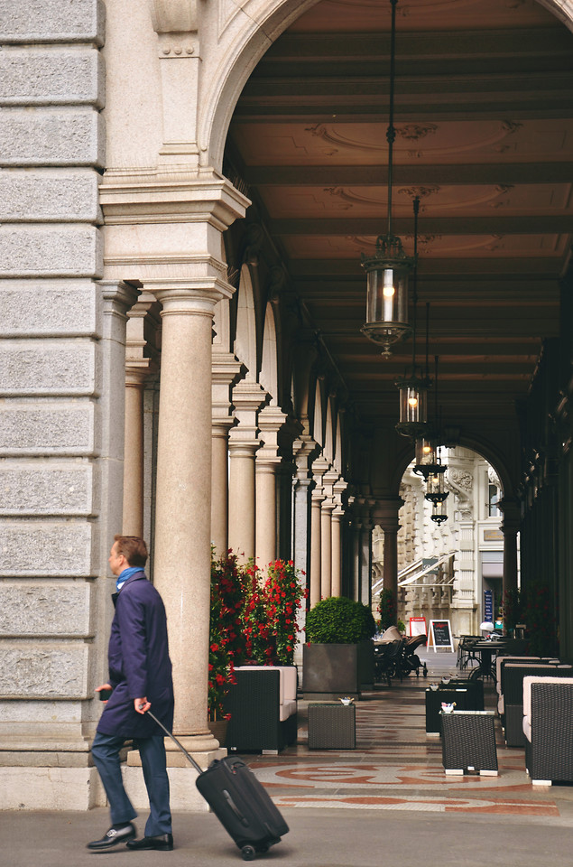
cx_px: 286
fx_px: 1872
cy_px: 434
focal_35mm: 78
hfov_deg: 17.4
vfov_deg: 26.1
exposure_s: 1/250
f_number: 5
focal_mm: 52
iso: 140
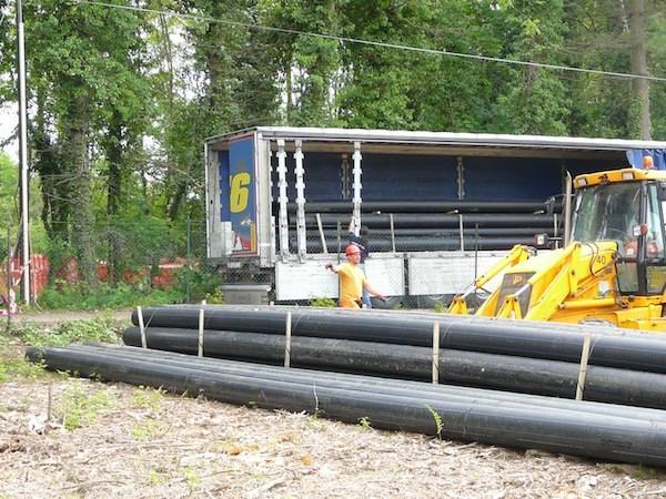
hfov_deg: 29.8
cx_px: 333
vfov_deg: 22.6
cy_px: 250
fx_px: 1251
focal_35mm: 65
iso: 100
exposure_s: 1/160
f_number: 3.2
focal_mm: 6.7
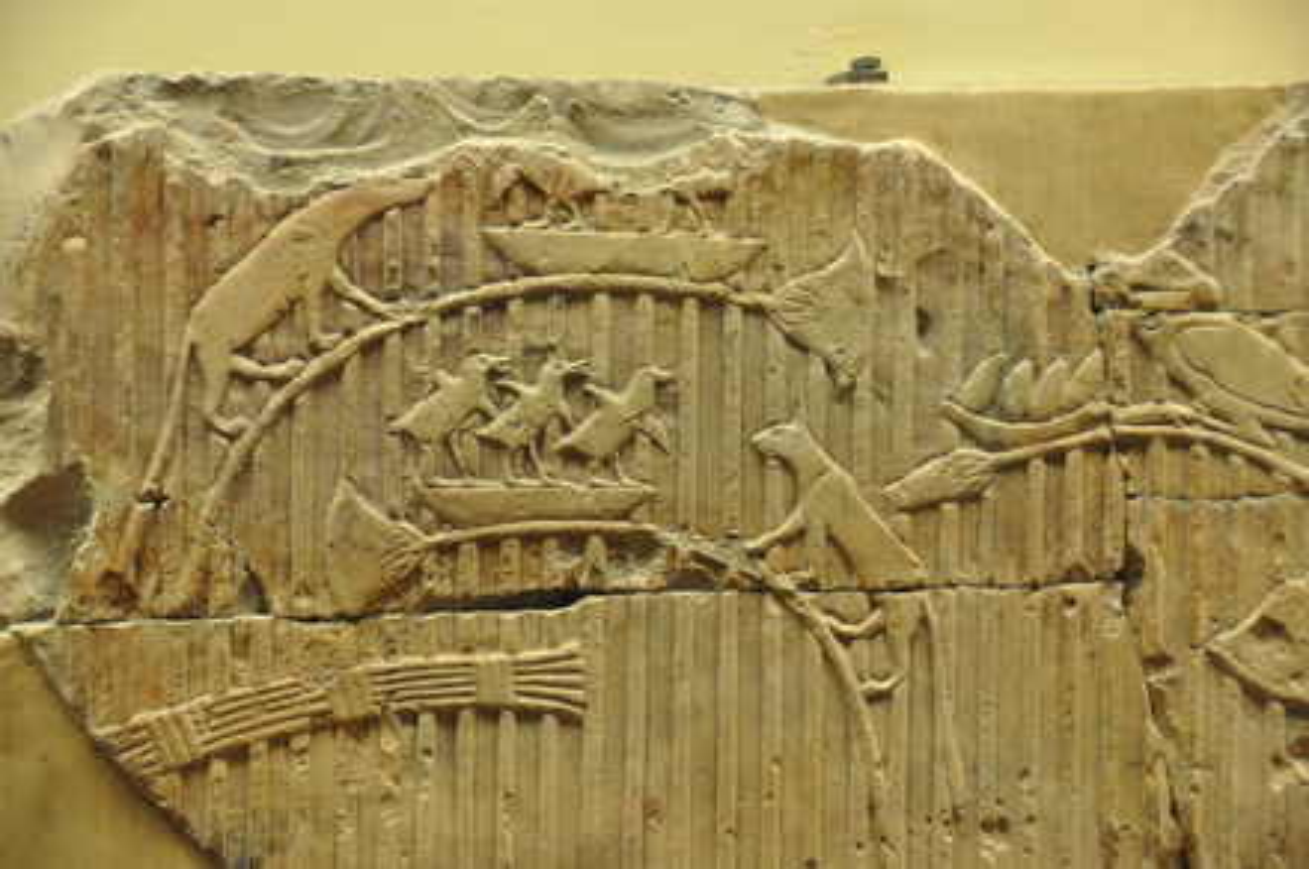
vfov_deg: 12.1
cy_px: 434
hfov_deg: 18.2
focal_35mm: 112
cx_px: 654
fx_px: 4085
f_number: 5
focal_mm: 75
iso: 800
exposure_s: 1/25
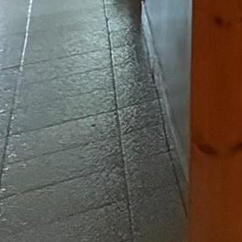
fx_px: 736
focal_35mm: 93
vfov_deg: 15.1
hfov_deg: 9.5
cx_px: 855
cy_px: -241
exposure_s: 1/60
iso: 800
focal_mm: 2.22
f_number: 2.2
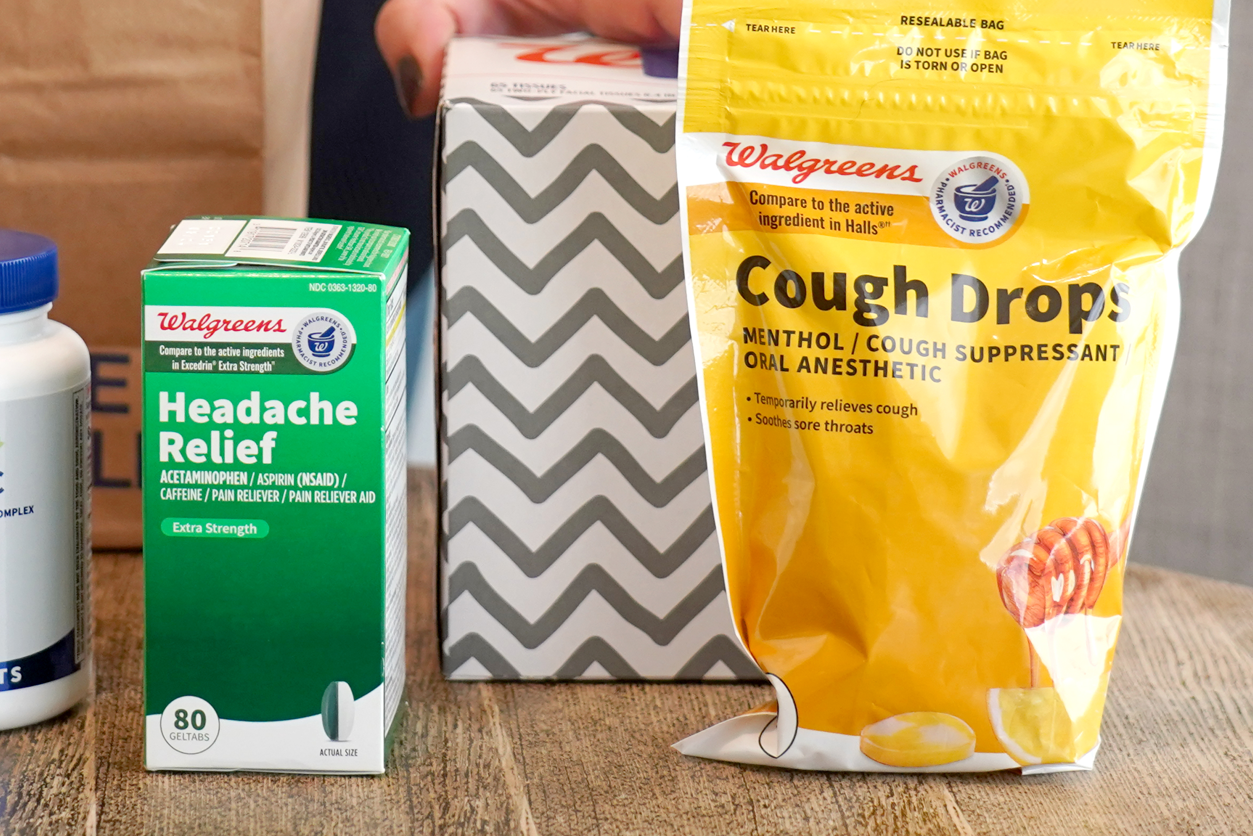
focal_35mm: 104
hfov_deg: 19.6
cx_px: 443
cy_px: -41
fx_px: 3620
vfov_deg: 13.0
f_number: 4
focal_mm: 49
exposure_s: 1/160
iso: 1000
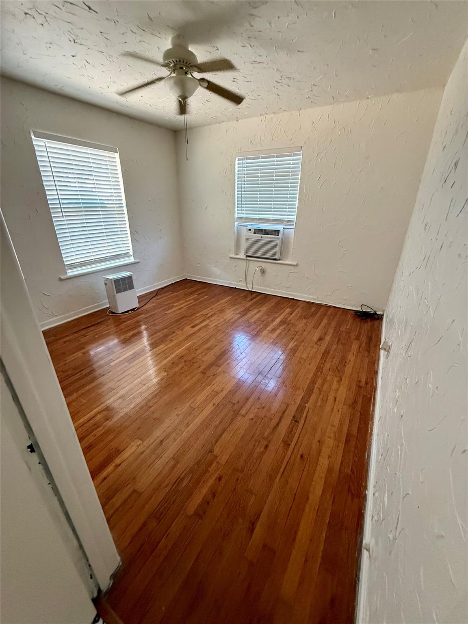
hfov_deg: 85.7
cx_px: 234
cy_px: 312
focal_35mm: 14
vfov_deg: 102.1
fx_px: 252
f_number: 2.2
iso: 640
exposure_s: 1/60
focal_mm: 2.22
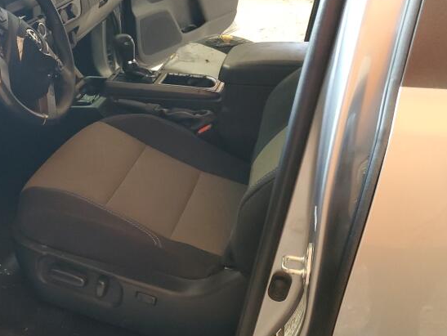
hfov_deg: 47.6
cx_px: 126
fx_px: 491
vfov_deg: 37.8
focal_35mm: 38
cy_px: 168
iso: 311
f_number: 1.5
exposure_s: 1/30
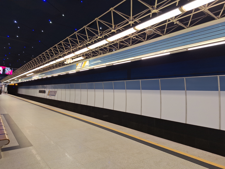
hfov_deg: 73.9
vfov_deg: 58.9
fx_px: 149
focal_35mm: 23
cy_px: 84
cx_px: 112
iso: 125
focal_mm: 5.54
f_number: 1.8
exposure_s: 1/50
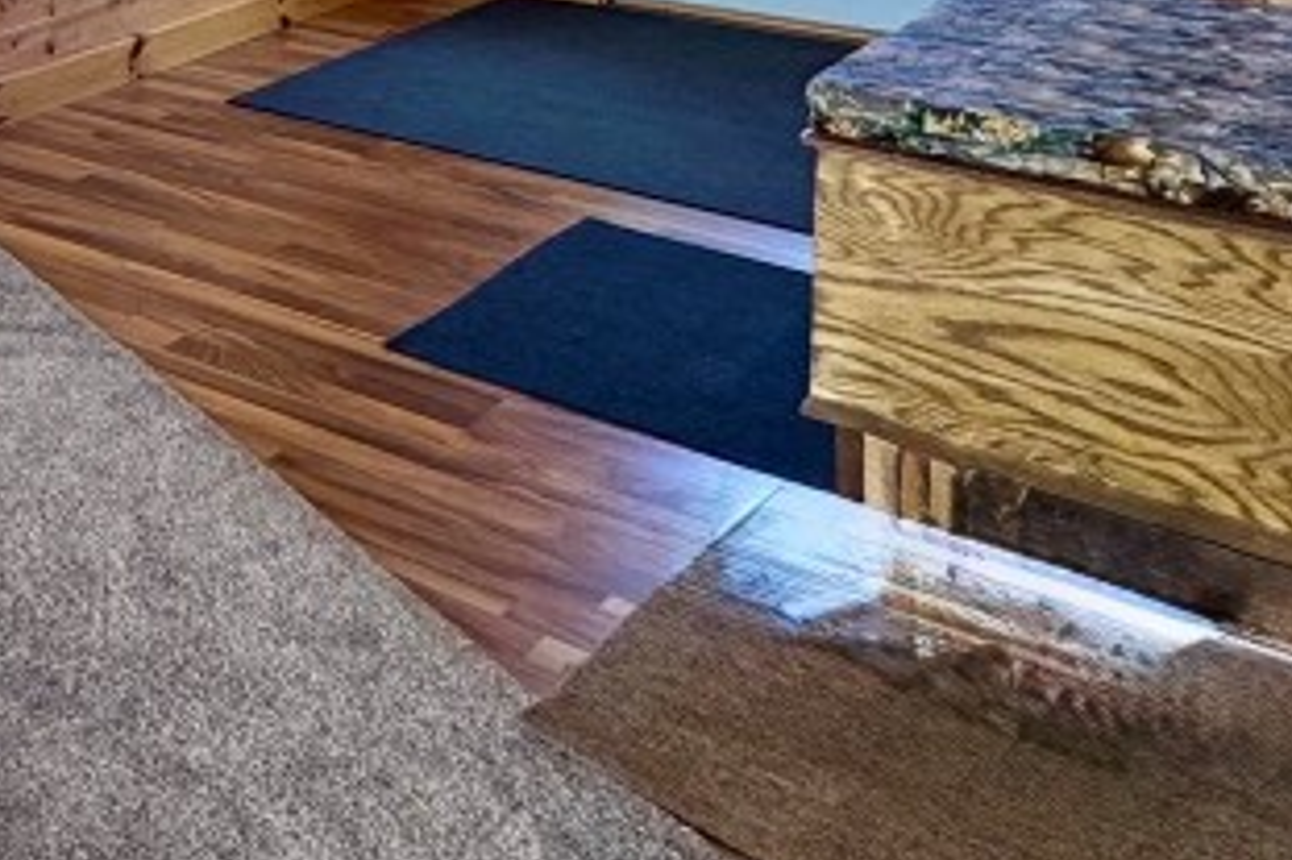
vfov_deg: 23.3
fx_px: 1722
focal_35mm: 48
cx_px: -810
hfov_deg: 25.5
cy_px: -378
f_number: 2.2
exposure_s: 1/60
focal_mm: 2.22
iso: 160
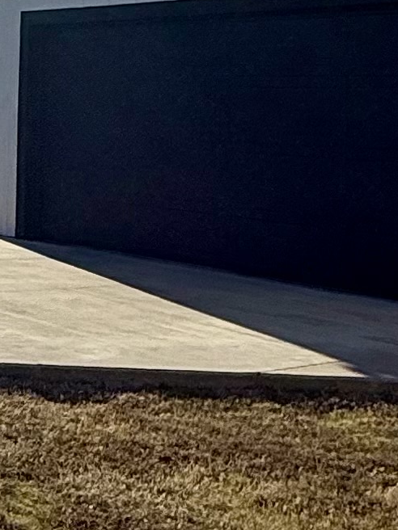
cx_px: -182
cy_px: 68
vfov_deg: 22.3
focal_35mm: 86
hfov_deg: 15.9
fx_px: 1318
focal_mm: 2.22
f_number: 2.2
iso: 40
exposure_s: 1/8696
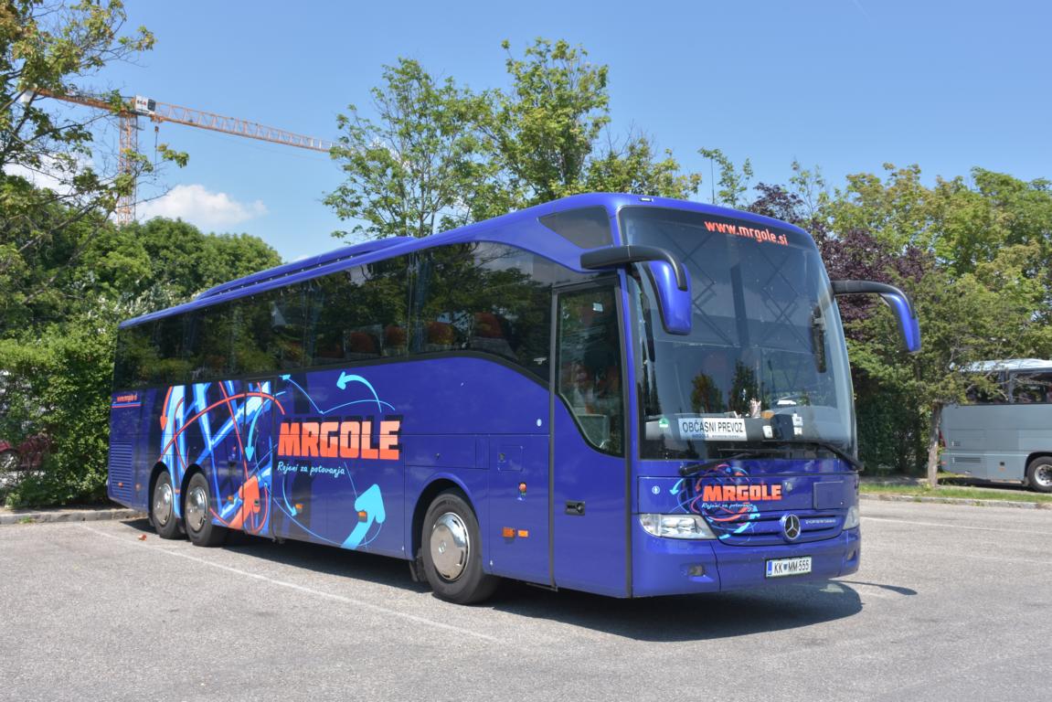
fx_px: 1052
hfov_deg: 53.1
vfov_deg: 36.9
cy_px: 351
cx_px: 526
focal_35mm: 36
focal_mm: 24
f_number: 8
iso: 160
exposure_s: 1/250
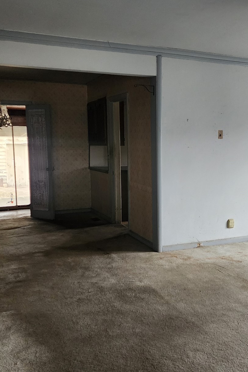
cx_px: 186
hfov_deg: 34.3
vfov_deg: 50.7
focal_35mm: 38
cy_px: 190
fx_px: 393
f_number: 1.8
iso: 640
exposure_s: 1/120
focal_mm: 6.4
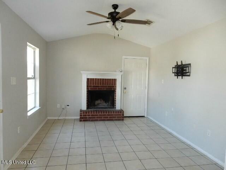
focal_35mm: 25
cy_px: 85
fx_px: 163
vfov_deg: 54.9
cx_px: 113
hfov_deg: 69.4
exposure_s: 1/30
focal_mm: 4.5
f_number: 3.7
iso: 200
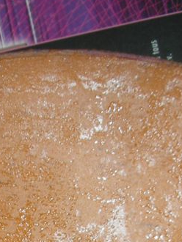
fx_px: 791
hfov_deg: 13.1
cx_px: 49
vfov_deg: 16.0
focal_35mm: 113
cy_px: 358
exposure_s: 1/60.1
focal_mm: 5.8
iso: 50
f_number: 3
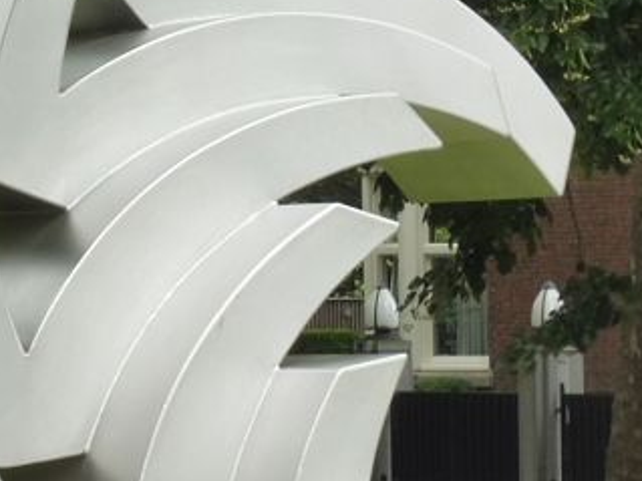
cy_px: 485
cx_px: 757
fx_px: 8639
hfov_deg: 4.2
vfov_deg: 3.2
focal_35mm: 466
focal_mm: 25.9
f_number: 6.3
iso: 160
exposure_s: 1/100
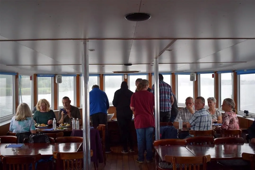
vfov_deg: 36.9
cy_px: 85
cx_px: 128
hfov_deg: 53.1
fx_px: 255
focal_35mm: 36
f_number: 4
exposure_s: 1/60
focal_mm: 24
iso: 640
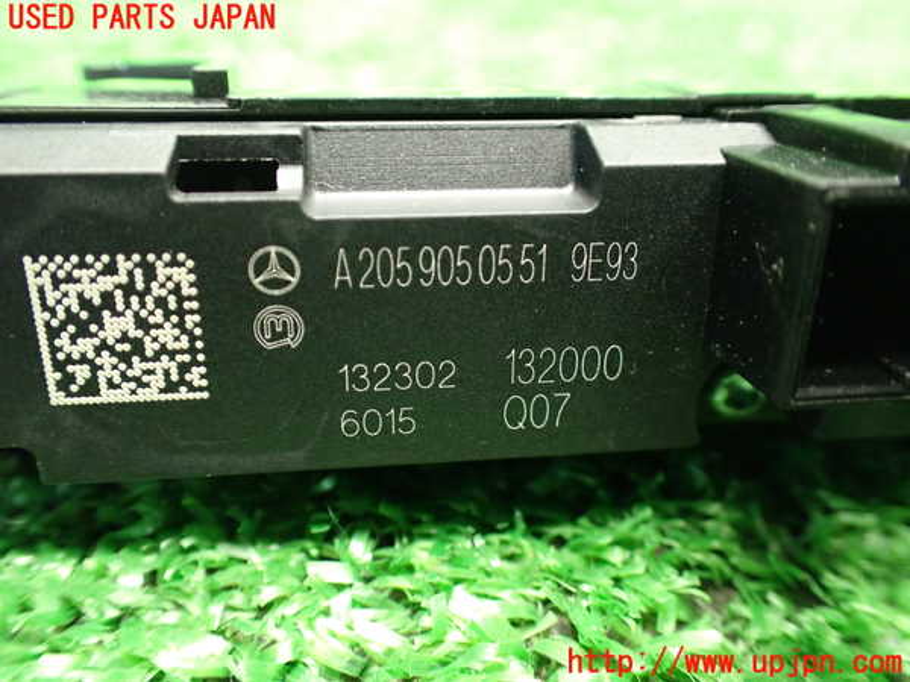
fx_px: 789
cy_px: 341
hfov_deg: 60.0
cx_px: 455
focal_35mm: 30
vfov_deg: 46.8
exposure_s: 1/30
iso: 1000
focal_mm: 5.4
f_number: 2.3
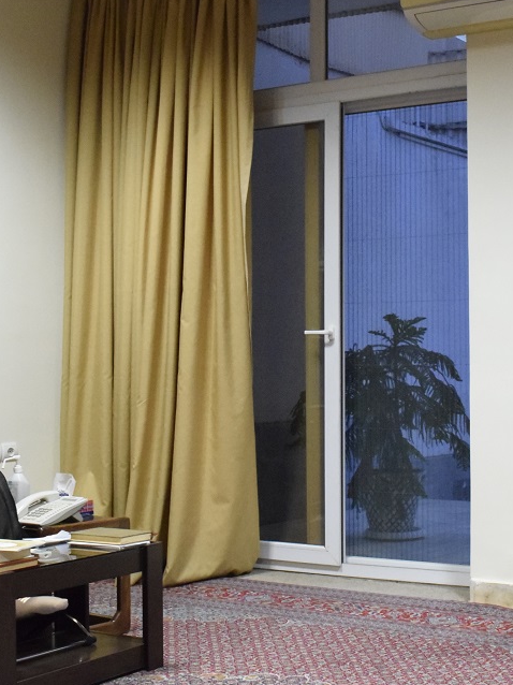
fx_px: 1127
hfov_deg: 24.7
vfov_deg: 33.8
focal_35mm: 57
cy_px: 350
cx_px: 481
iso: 5000
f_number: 5.6
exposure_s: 1/125
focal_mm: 18
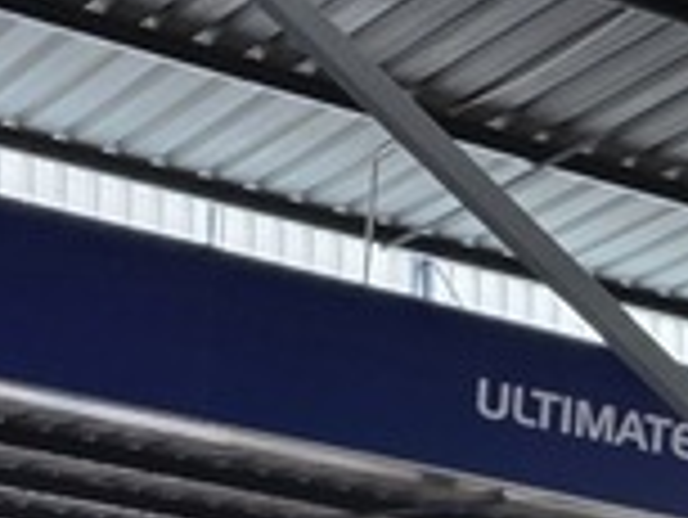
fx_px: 3063
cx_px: 1682
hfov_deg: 10.8
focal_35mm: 154
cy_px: 1324
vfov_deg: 8.6
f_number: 1.7
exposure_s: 1/100
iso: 20
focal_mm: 6.25
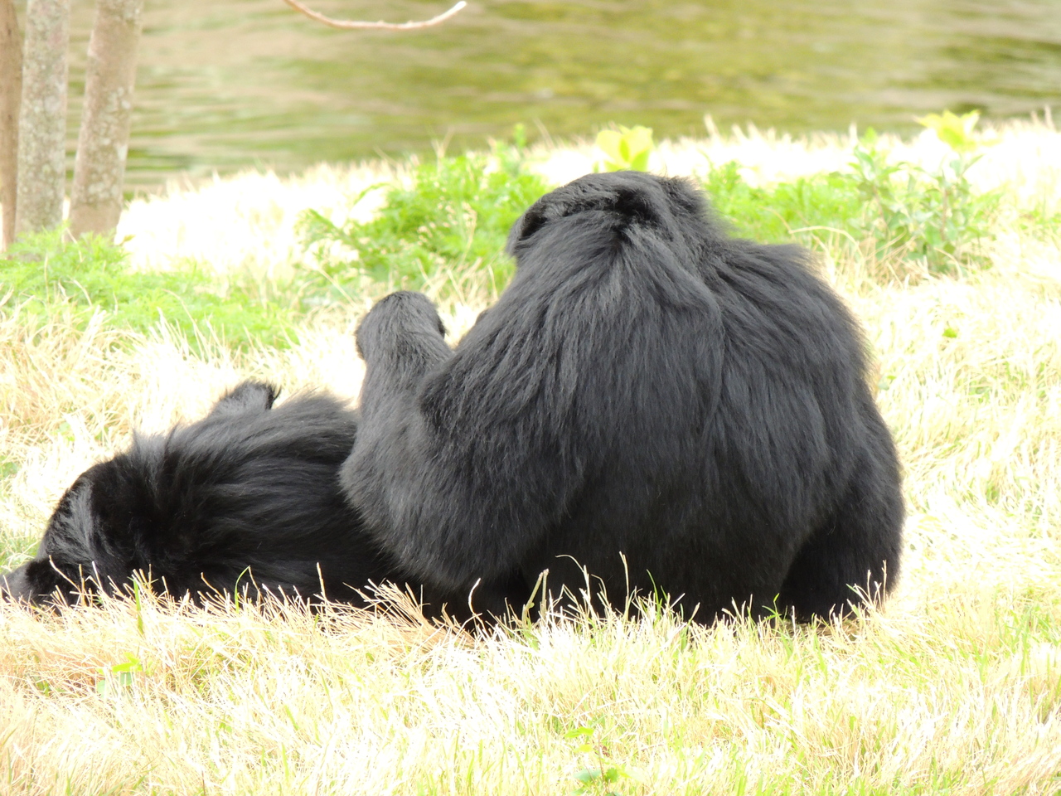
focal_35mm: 700
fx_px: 21455
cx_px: 530
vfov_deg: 2.1
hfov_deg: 2.8
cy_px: 398
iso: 400
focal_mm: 124.8
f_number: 5
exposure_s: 1/250
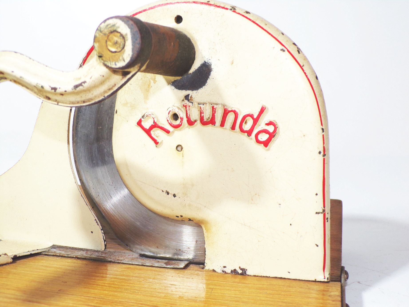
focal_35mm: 37
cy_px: 154
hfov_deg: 50.1
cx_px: 204
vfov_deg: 38.7
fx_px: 437
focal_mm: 6.6
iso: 80
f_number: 3.3
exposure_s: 1/60
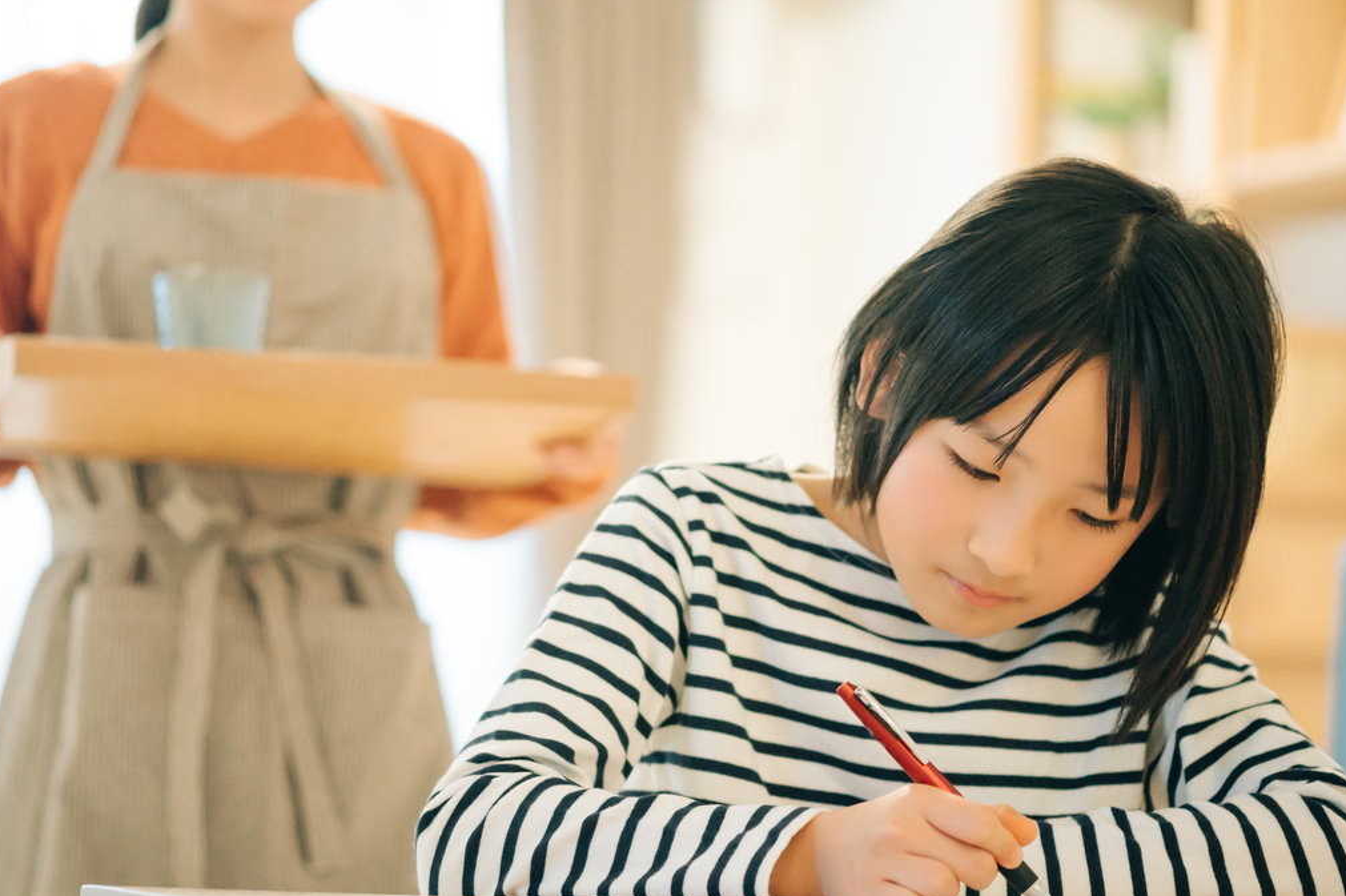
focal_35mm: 133
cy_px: 362
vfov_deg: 10.3
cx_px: 587
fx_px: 4970
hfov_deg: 15.4
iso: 3200
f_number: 3.2
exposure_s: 1/200
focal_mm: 105
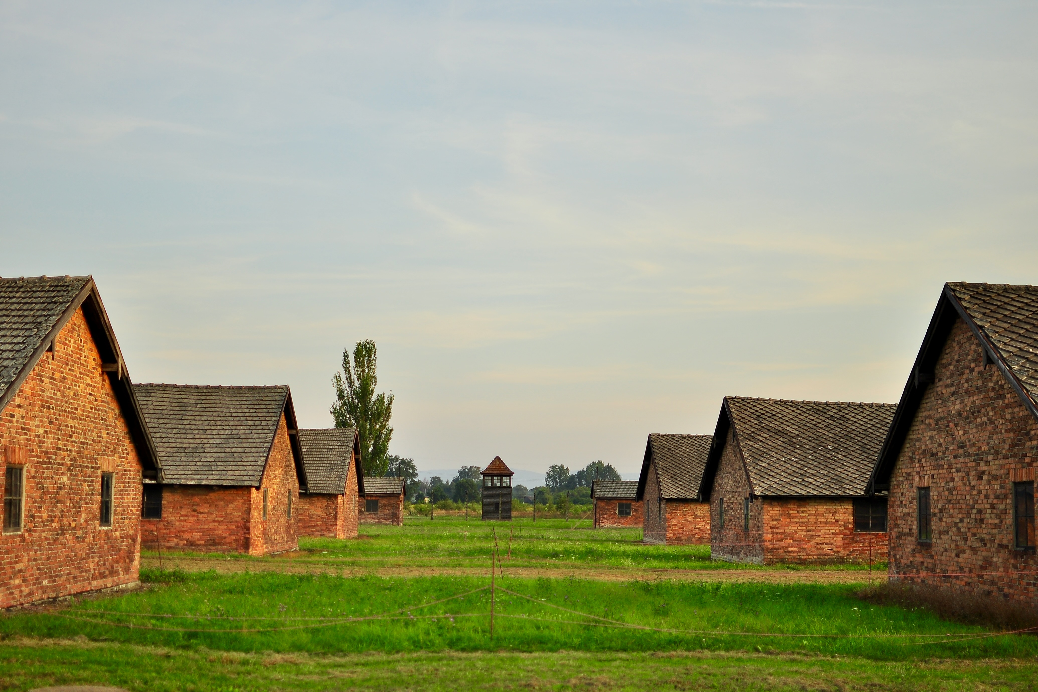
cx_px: 519
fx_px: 1514
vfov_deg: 25.7
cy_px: 346
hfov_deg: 37.9
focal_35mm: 52
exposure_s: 1/1250
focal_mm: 35
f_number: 1.8
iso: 100
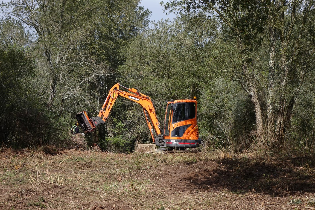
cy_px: 105
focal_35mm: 64
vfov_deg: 21.2
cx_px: 158
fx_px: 560
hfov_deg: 31.4
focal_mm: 23.32
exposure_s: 1/640
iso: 100
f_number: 4
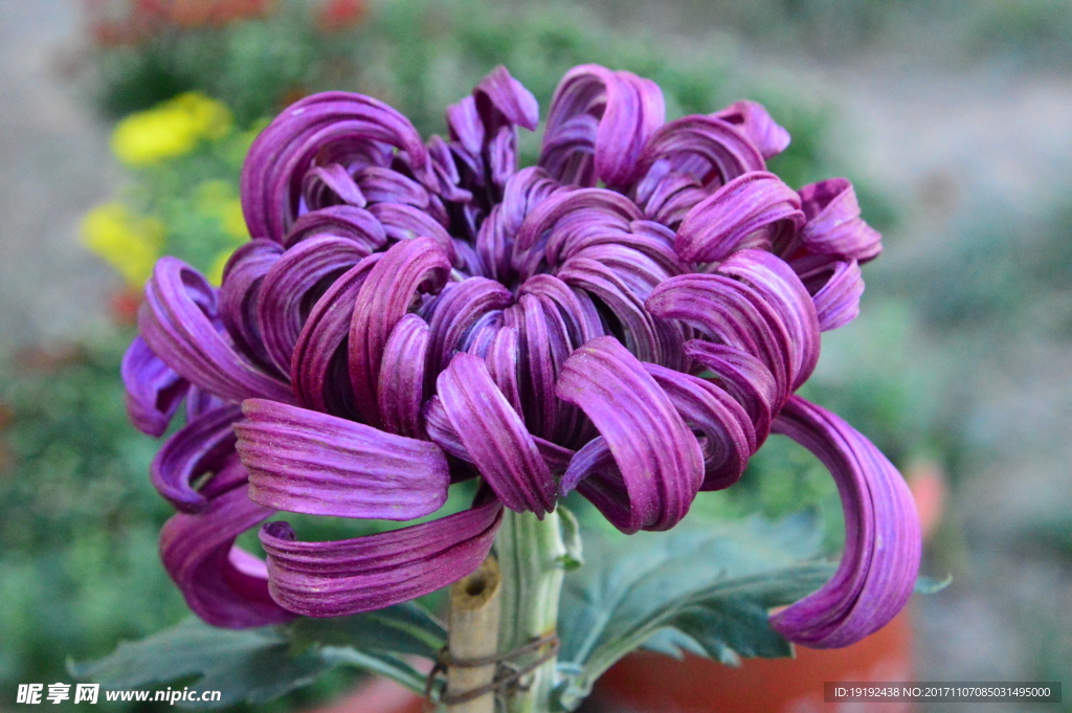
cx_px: 536
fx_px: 3124
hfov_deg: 19.5
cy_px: 356
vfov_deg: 13.0
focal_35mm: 105
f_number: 13
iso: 6400
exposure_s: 1/100
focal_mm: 70
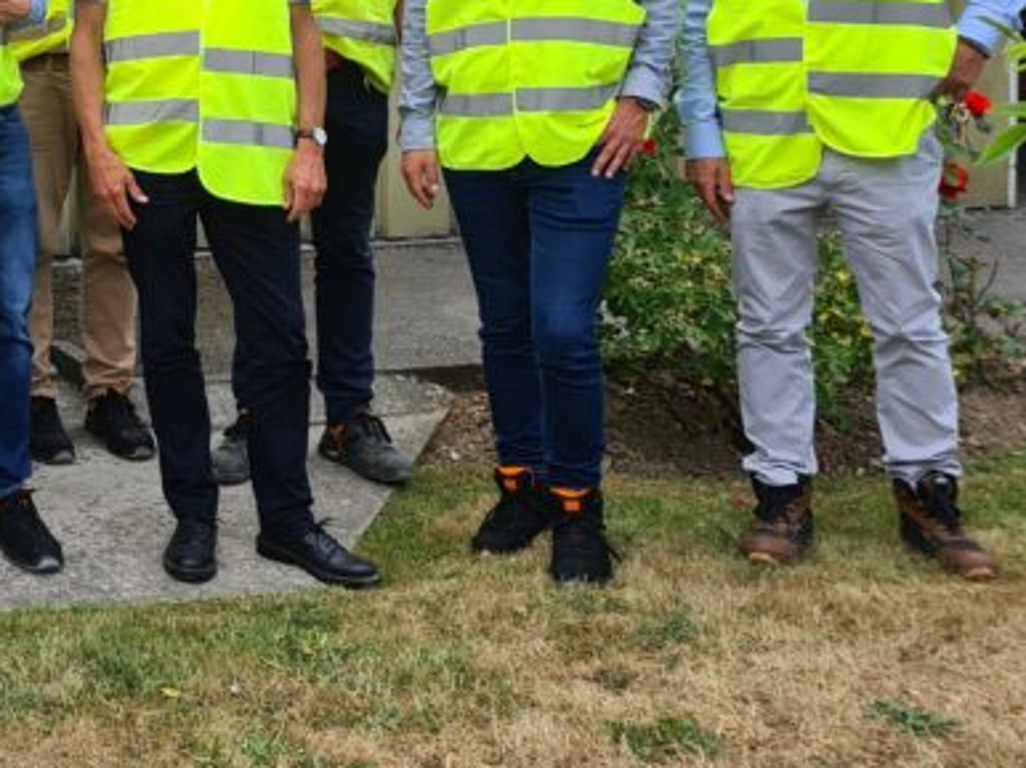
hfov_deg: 24.5
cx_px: -311
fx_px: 2044
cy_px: -45
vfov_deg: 20.4
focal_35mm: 69
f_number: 1.8
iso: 50
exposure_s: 1/1268
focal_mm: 5.4
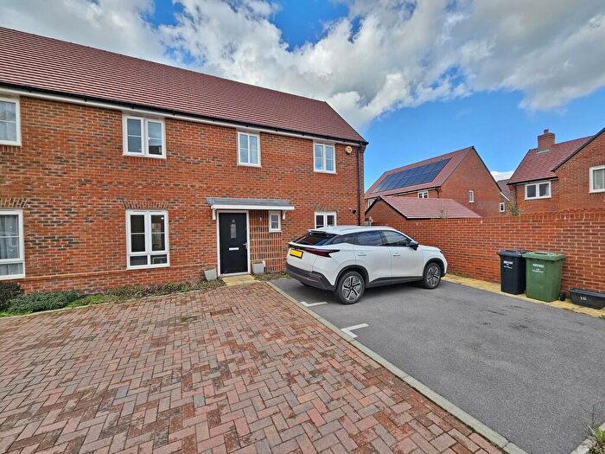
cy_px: 227
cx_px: 302
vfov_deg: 89.9
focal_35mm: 13
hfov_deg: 106.2
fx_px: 227
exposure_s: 1/845
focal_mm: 2.2
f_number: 2.2
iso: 50
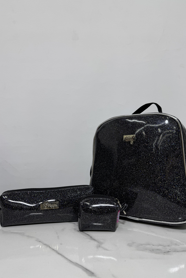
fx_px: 194
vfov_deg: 71.5
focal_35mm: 25
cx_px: 99
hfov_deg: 51.3
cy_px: 139
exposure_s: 1/152
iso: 64
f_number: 1.78
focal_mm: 6.76
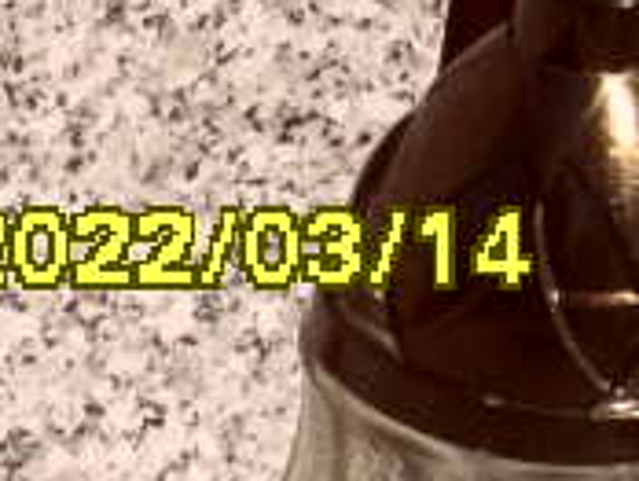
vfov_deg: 4.1
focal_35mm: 353
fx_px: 6525
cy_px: -892
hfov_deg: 5.3
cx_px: -1183
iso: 80
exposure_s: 1/500
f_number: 5.6
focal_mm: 10.3
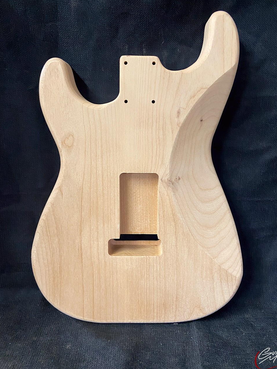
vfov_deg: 61.5
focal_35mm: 29
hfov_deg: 48.2
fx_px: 309
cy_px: 164
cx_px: 144
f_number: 1.8
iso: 400
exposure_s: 1/40
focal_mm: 4.25
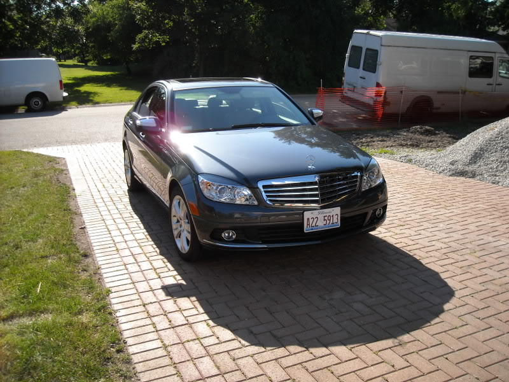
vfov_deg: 40.7
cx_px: 254
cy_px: 191
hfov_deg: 52.6
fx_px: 515
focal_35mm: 35
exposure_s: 1/168
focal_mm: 5.7
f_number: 5.6
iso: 64
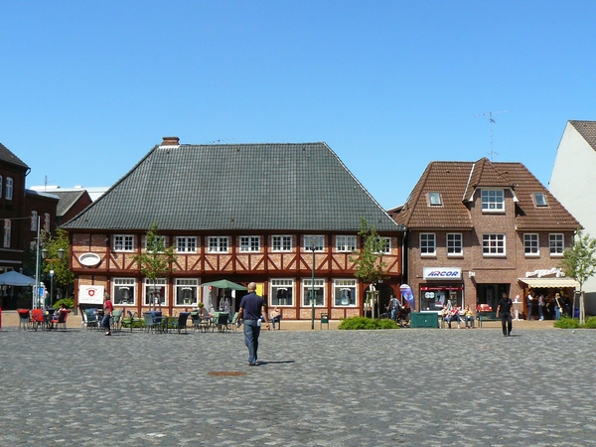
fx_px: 706
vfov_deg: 35.1
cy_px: 224
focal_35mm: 41
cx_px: 298
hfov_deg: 45.8
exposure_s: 1/500
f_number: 7.1
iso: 200
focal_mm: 6
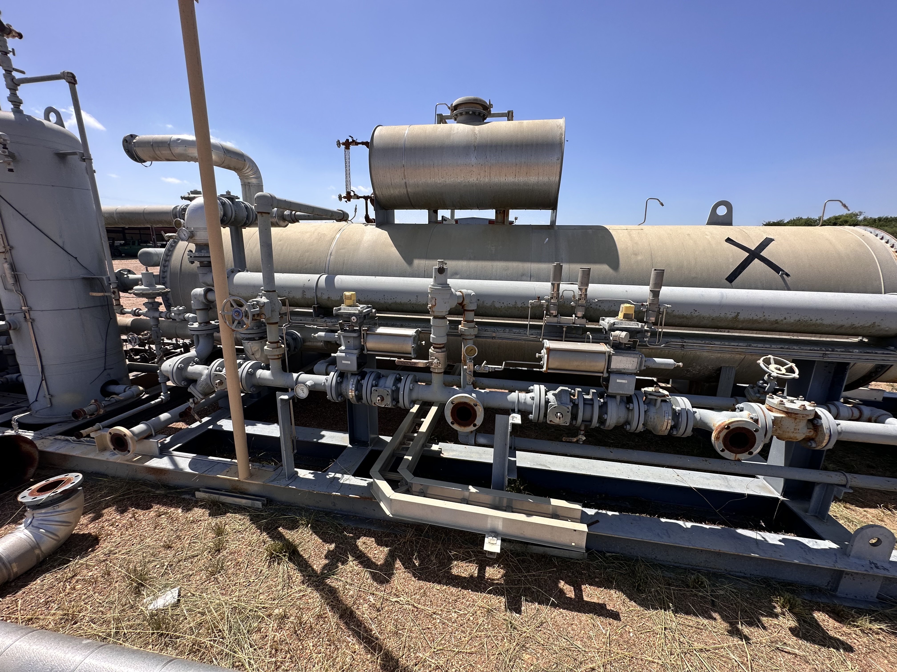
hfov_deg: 102.1
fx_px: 363
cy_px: 336
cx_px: 448
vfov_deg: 85.7
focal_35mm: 14
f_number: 2.2
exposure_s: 1/1401
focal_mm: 2.22
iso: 50
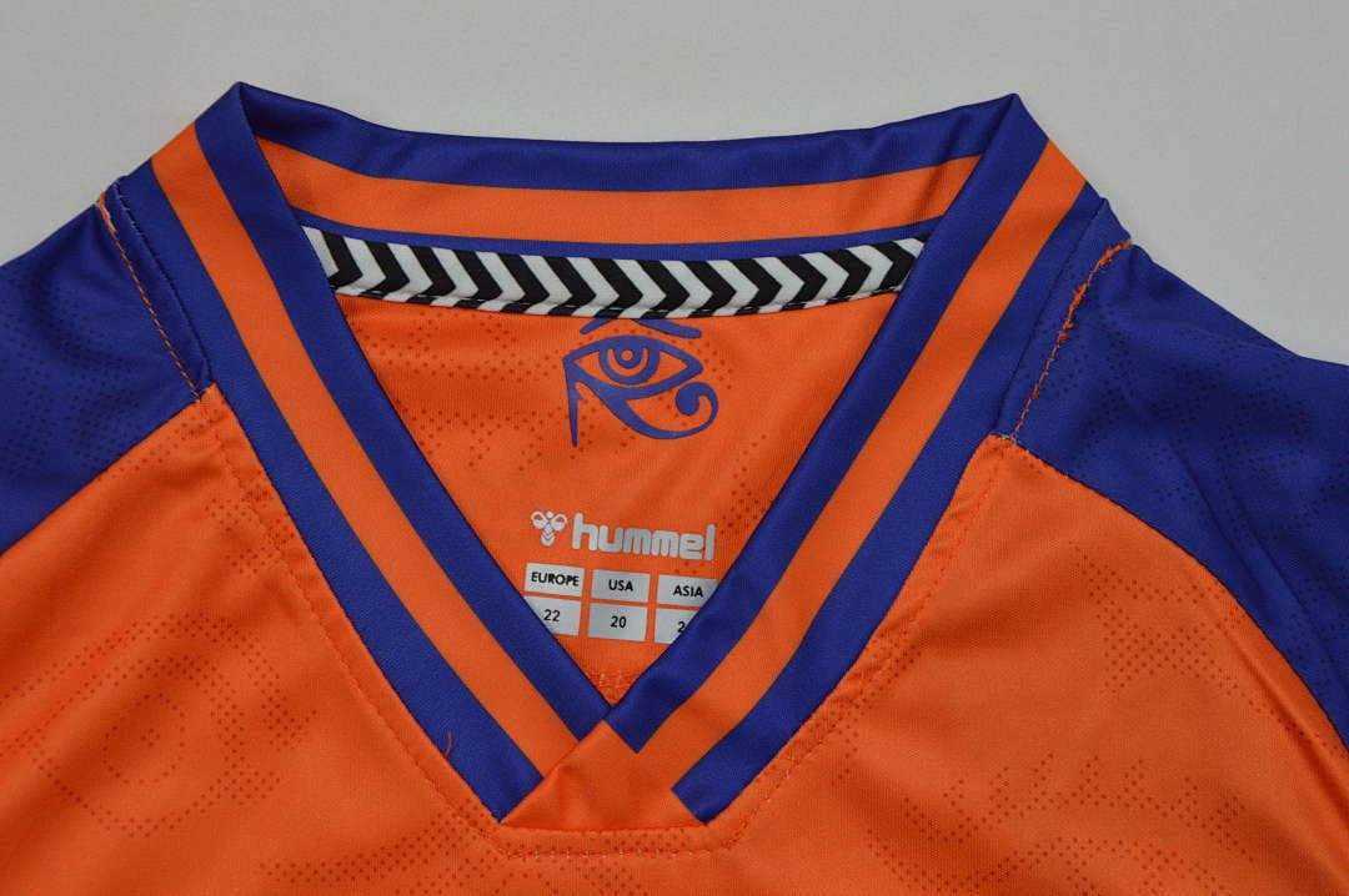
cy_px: 448
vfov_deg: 20.1
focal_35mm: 68
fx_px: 2527
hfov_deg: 29.9
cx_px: 674
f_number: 11
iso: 400
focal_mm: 45
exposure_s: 1/160
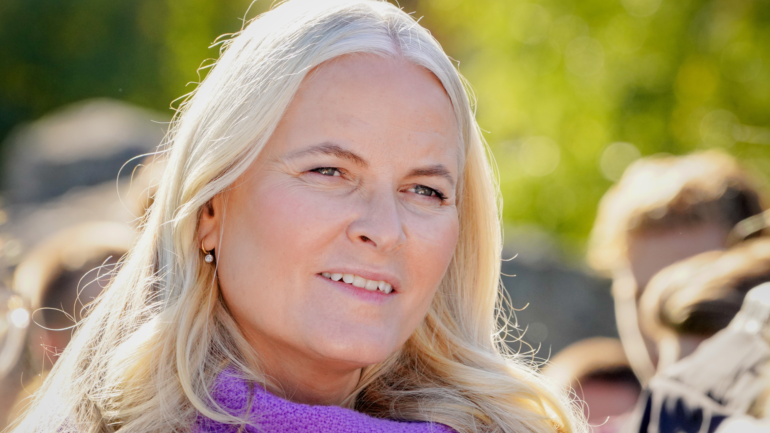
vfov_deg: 3.9
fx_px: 6432
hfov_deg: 6.9
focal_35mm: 315
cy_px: 226
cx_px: 385
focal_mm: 200
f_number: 6.3
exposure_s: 1/1000
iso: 1000
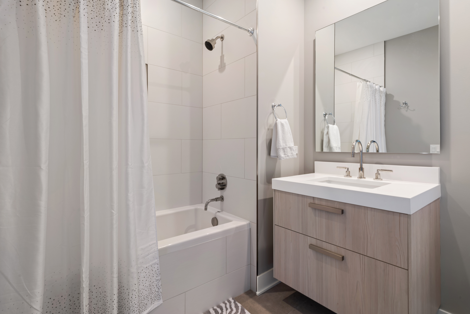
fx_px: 235
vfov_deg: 67.4
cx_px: 235
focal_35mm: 18
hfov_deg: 90.0
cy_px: 157
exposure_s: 2.5
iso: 100
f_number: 10
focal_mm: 18
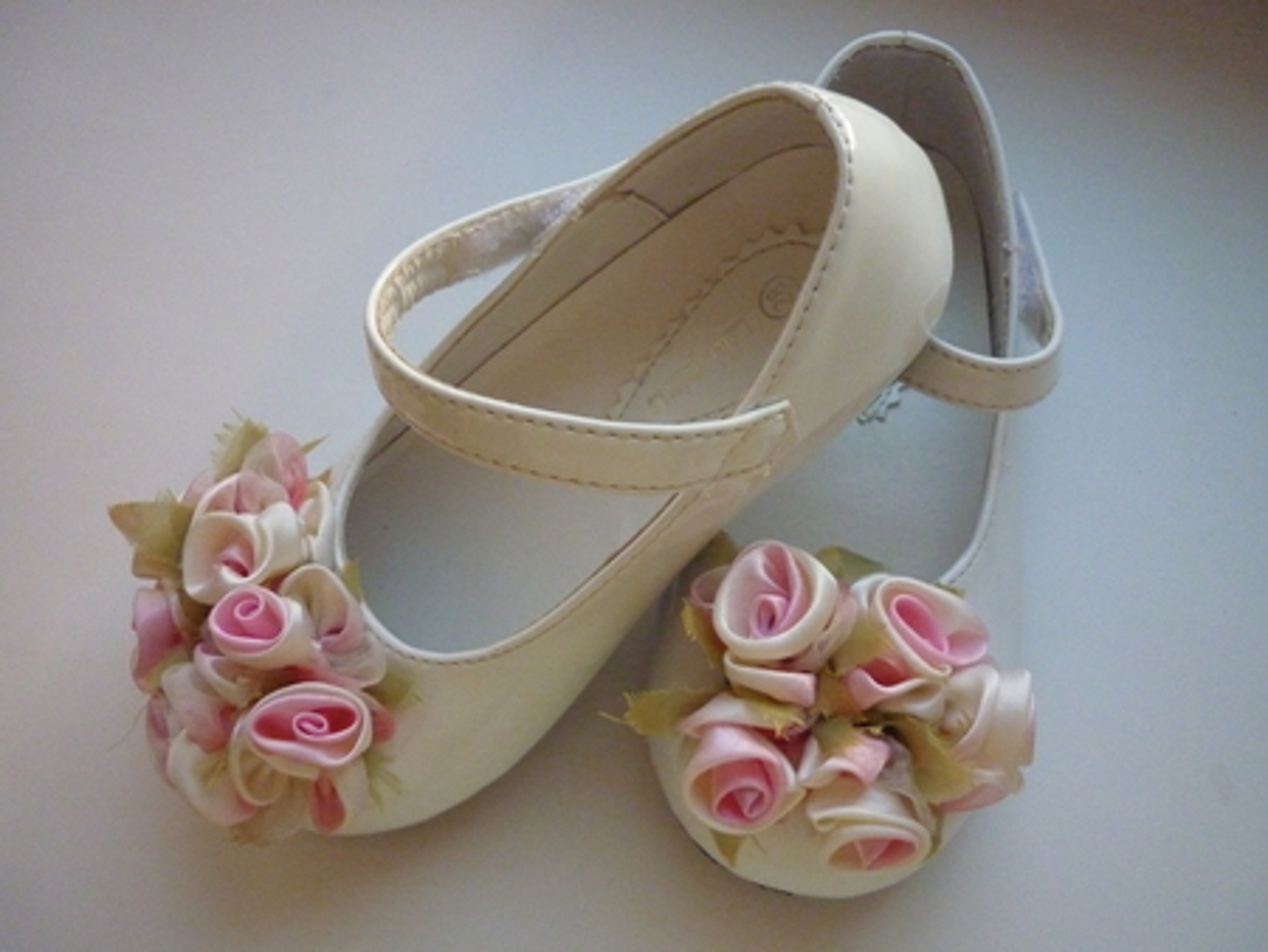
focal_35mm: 33
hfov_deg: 55.3
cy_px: 476
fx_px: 1209
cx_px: 634
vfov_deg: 43.0
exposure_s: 1/60
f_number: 2.8
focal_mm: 5.5
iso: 800
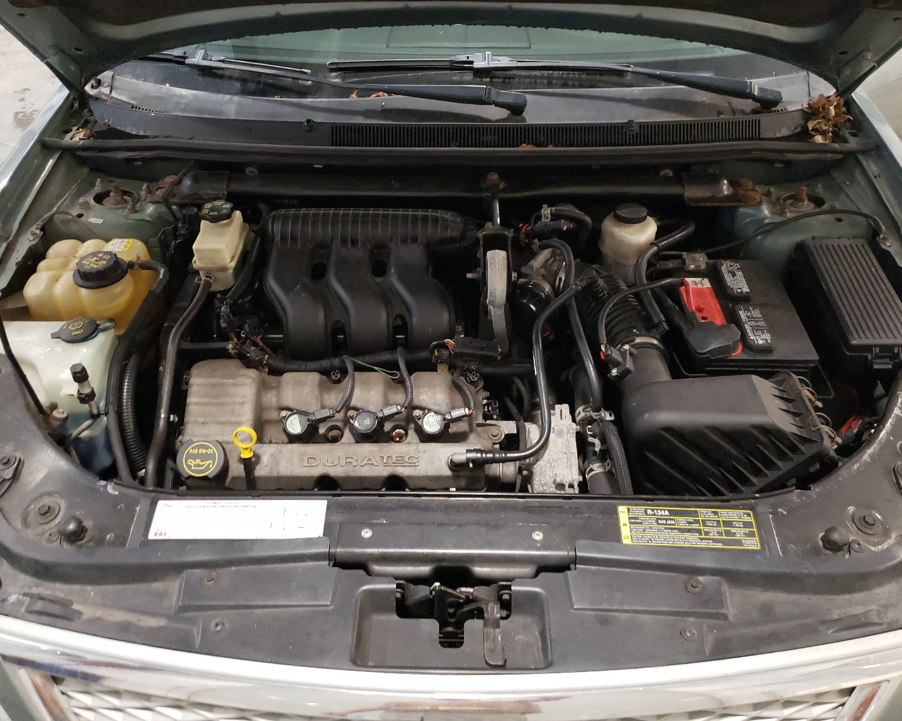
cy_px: 353
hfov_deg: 62.2
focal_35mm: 28
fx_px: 747
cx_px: 455
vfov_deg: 51.5
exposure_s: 1/30
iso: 448
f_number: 1.5
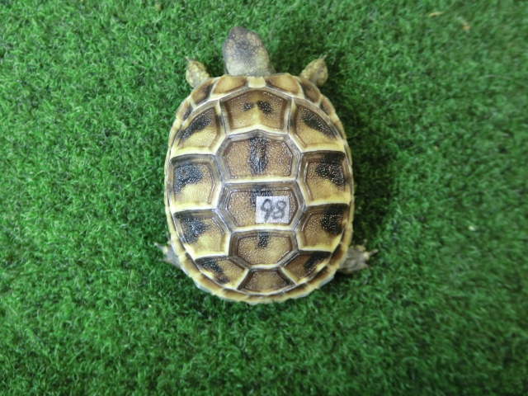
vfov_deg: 49.7
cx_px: 264
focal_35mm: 28
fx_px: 427
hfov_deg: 63.4
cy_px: 198
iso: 400
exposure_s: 1/60
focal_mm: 5
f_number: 3
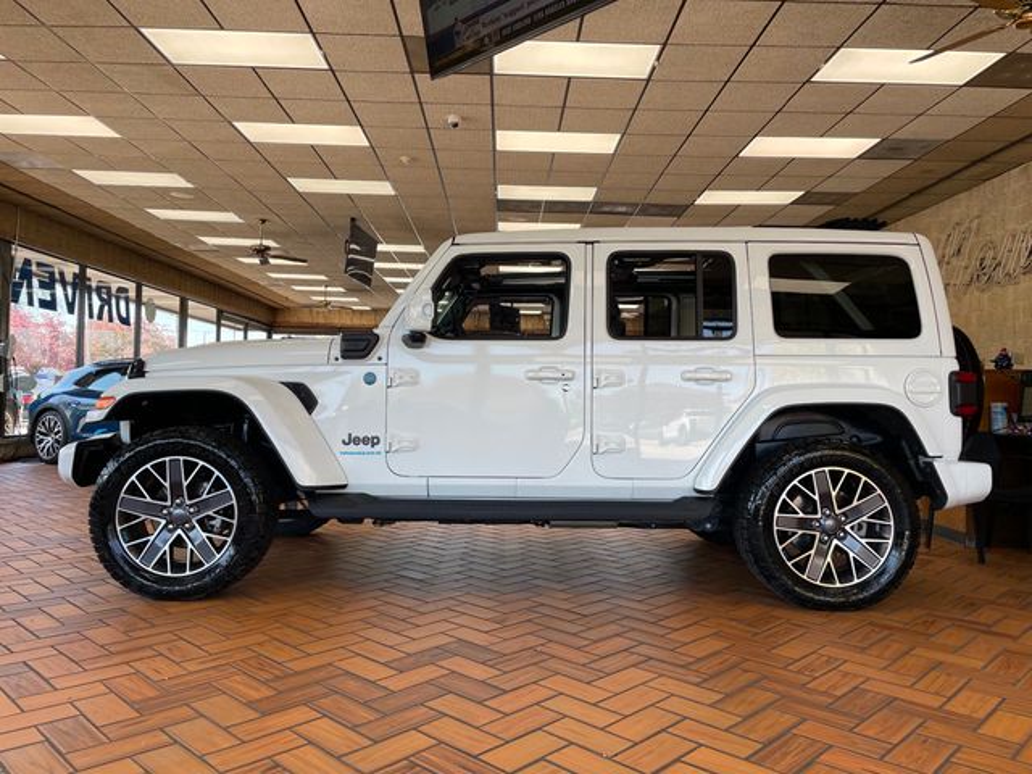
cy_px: 387
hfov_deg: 67.3
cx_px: 516
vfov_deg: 53.1
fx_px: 775
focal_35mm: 26
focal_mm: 4.2
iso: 32
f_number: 1.6
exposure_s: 1/332
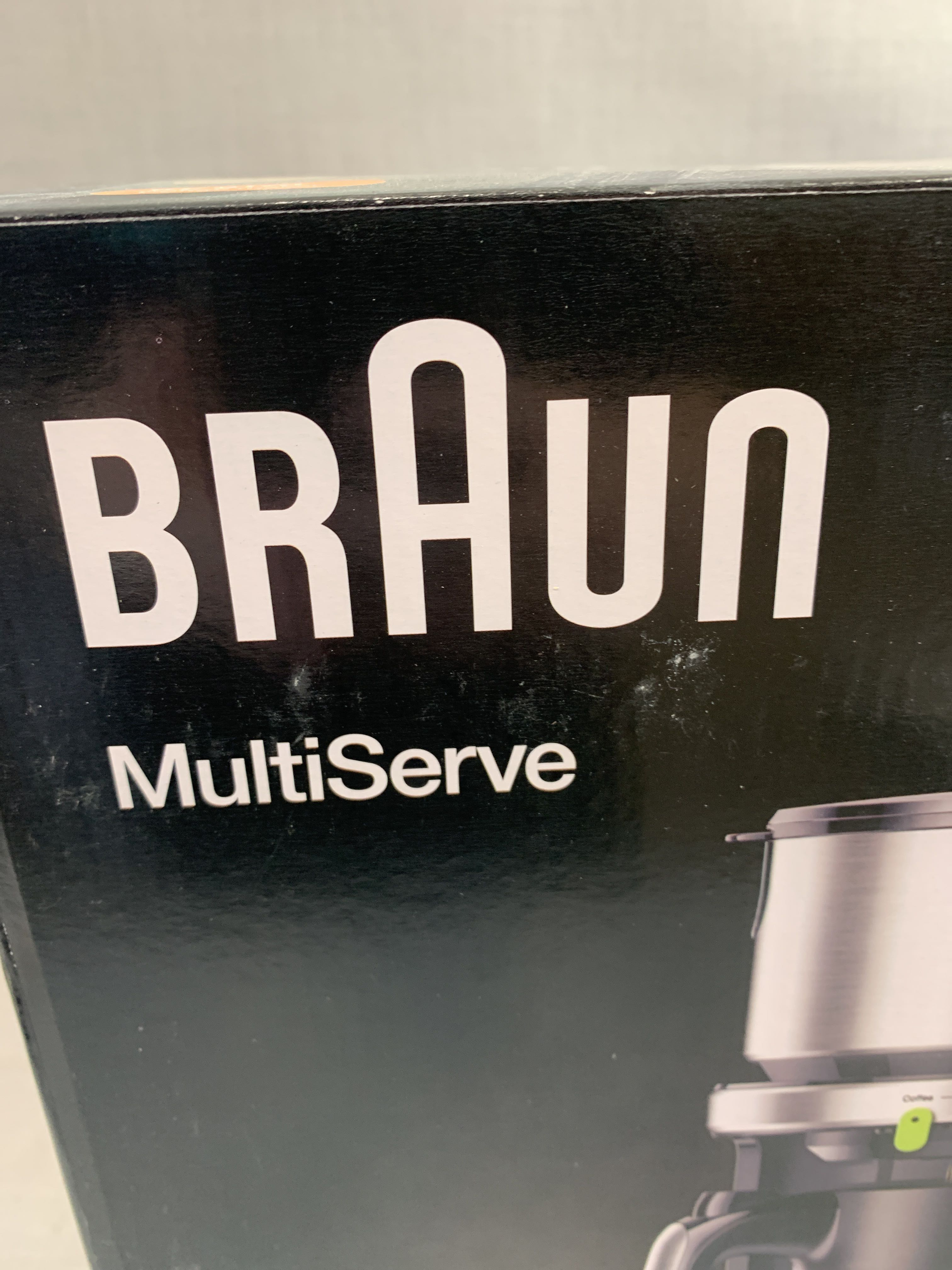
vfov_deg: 67.3
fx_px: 953
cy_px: 635
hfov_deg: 53.1
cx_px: 476
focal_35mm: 26
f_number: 1.8
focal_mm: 4.25
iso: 125
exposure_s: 1/50
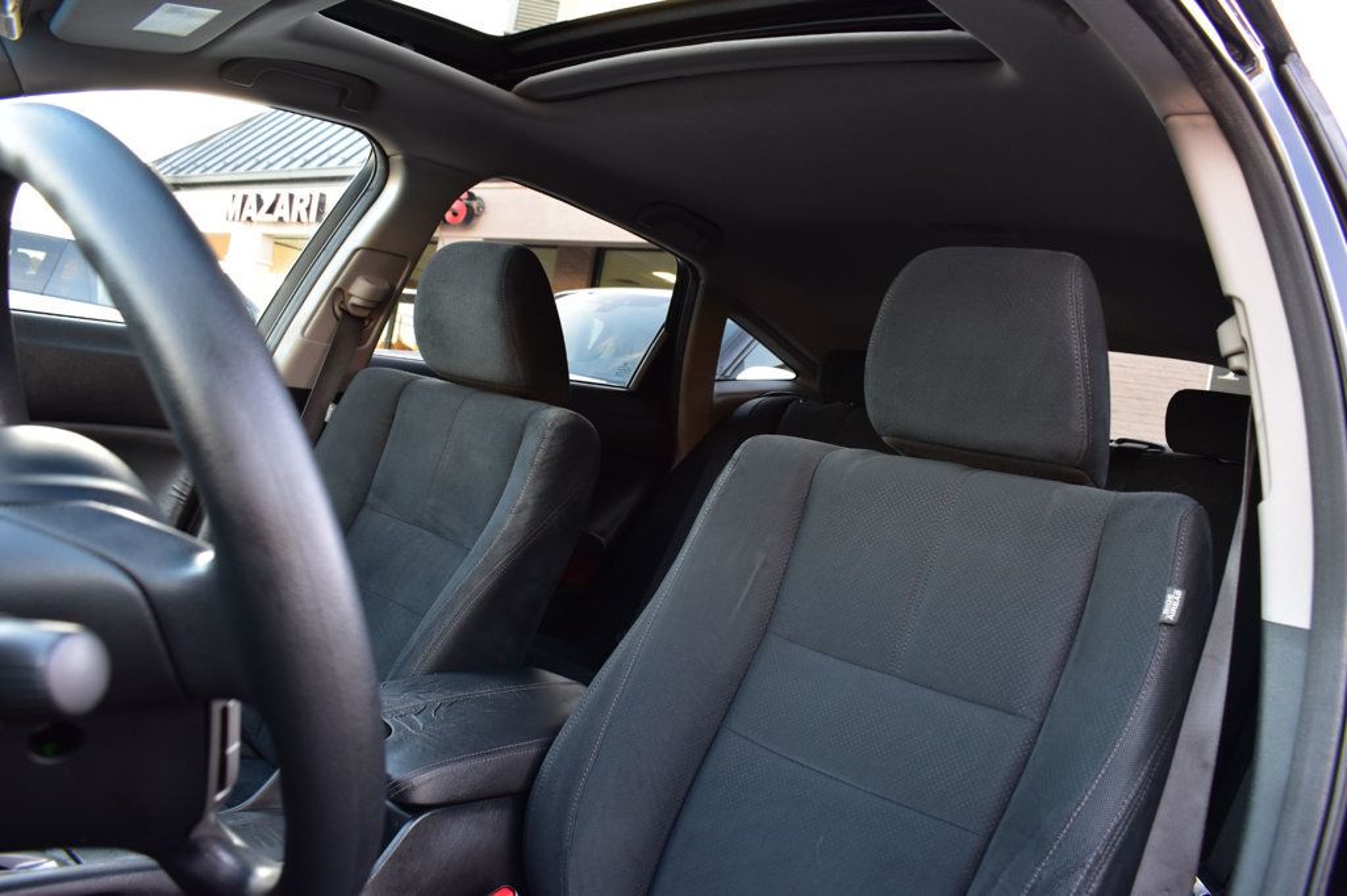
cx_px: 674
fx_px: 1010
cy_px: 448
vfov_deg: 47.9
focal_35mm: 27
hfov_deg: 67.4
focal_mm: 18
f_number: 6.3
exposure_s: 1/20
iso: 400
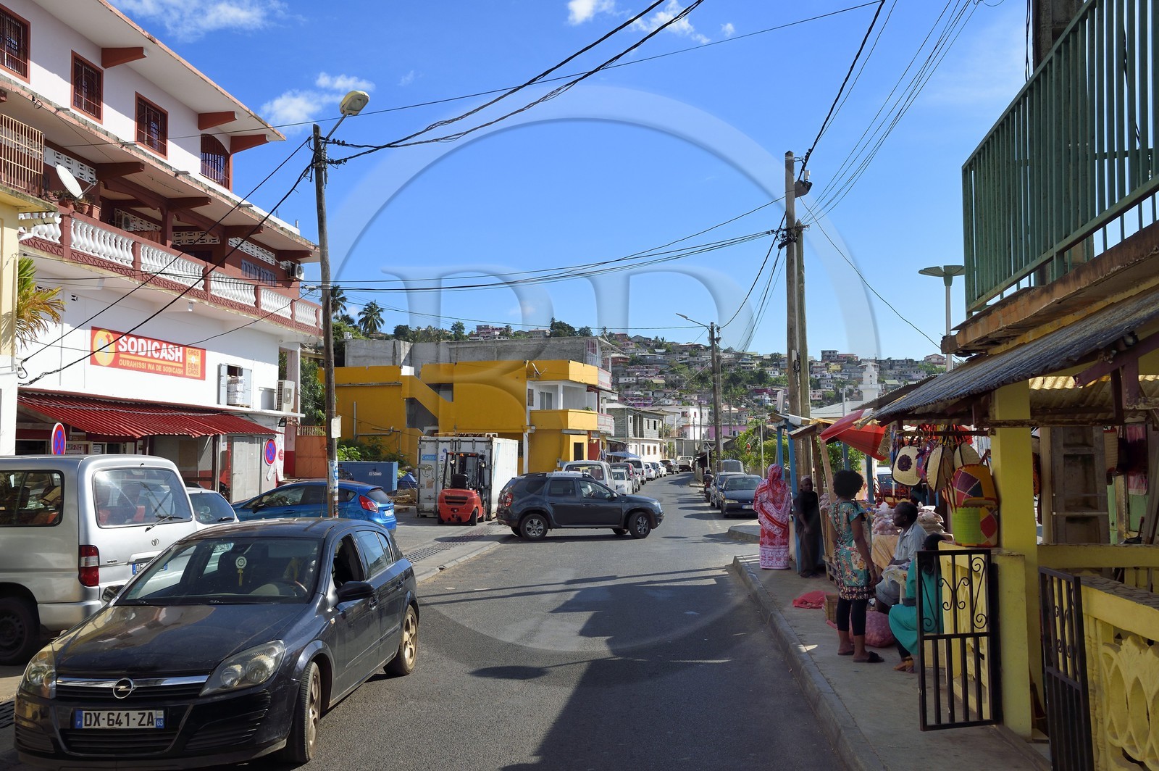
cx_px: 580
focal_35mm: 34
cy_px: 386
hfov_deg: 55.8
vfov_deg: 38.8
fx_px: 1094
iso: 500
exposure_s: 1/640
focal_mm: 34
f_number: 14
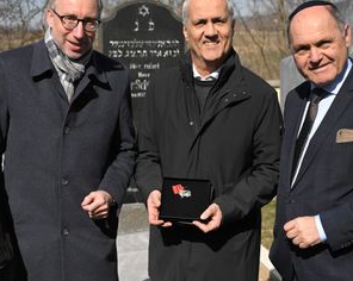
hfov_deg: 35.4
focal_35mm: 53
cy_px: 158
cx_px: 137
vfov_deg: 28.6
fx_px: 551
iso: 100
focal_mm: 32.5
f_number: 3.5
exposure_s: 1/500
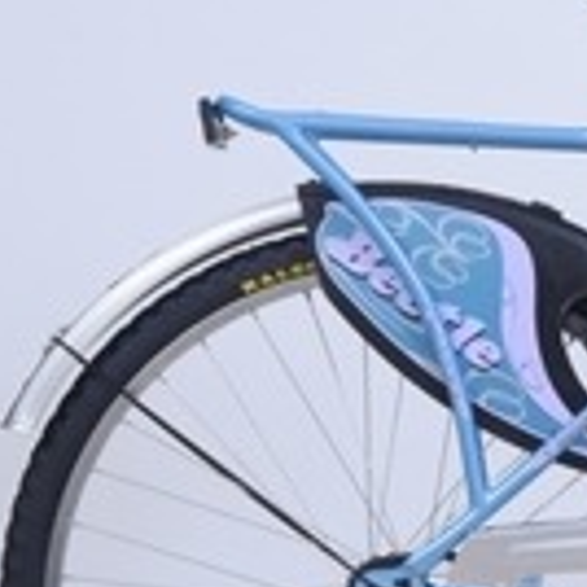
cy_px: 394
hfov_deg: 6.3
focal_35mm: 272
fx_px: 5218
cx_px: 968
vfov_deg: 6.4
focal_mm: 86
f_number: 9
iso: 100
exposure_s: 1/160
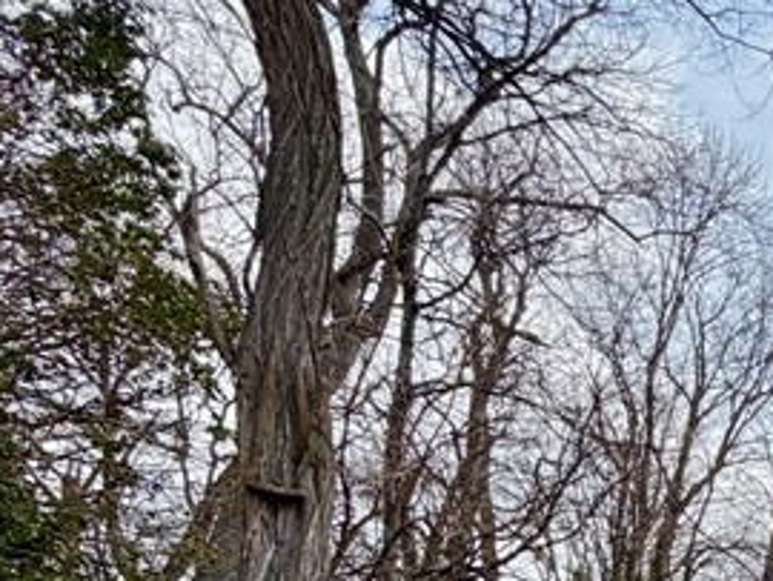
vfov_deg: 23.2
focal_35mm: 53
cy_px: 824
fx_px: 1185
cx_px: 1271
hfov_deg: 24.2
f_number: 2.2
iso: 40
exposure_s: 1/760
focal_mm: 2.22
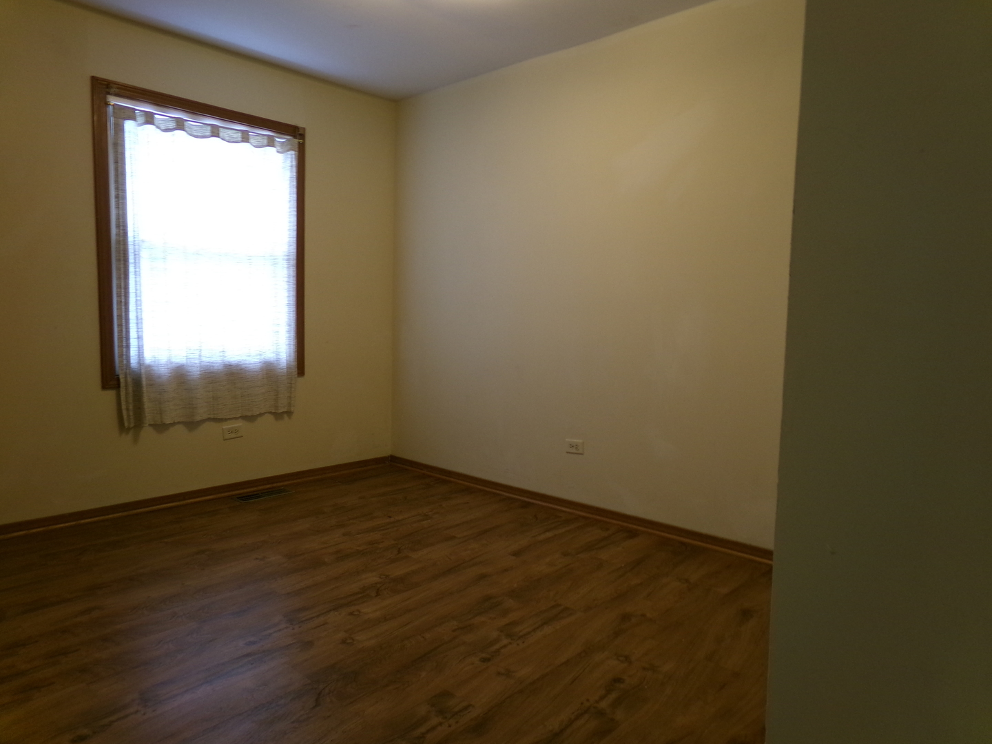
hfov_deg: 71.6
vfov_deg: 56.8
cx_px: 496
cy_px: 372
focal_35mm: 24
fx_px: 688
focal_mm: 4.3
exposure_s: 1/17
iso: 200
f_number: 3.7
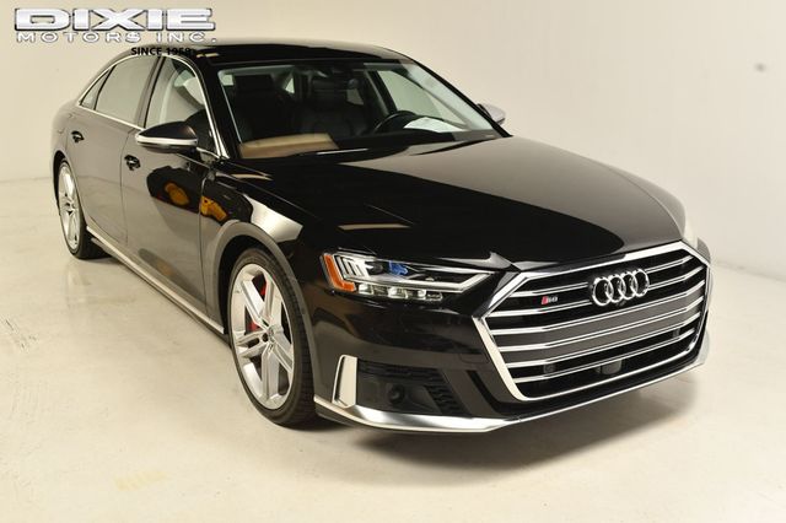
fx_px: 851
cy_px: 262
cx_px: 393
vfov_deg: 34.2
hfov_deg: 49.6
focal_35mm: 39
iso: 100
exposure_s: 1/160
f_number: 10
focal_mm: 26
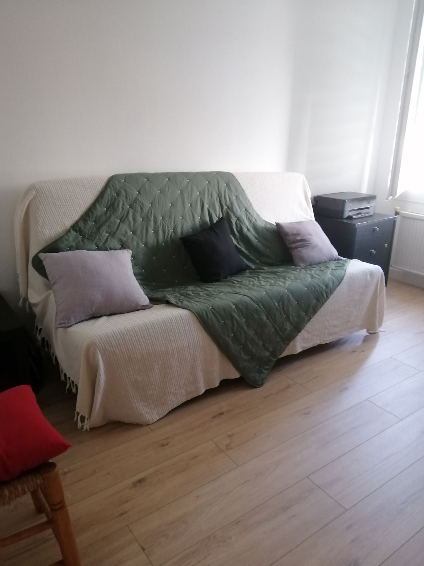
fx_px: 425
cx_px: 212
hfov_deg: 53.1
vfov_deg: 67.3
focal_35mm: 26
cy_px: 283
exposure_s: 1/20
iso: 500
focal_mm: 3.6
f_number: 1.8
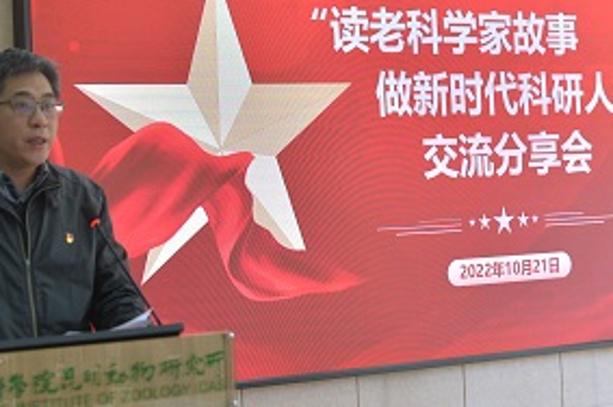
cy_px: 144
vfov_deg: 14.8
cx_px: 212
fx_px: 1565
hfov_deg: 22.1
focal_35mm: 92
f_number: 4
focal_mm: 52
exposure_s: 1/60
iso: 250
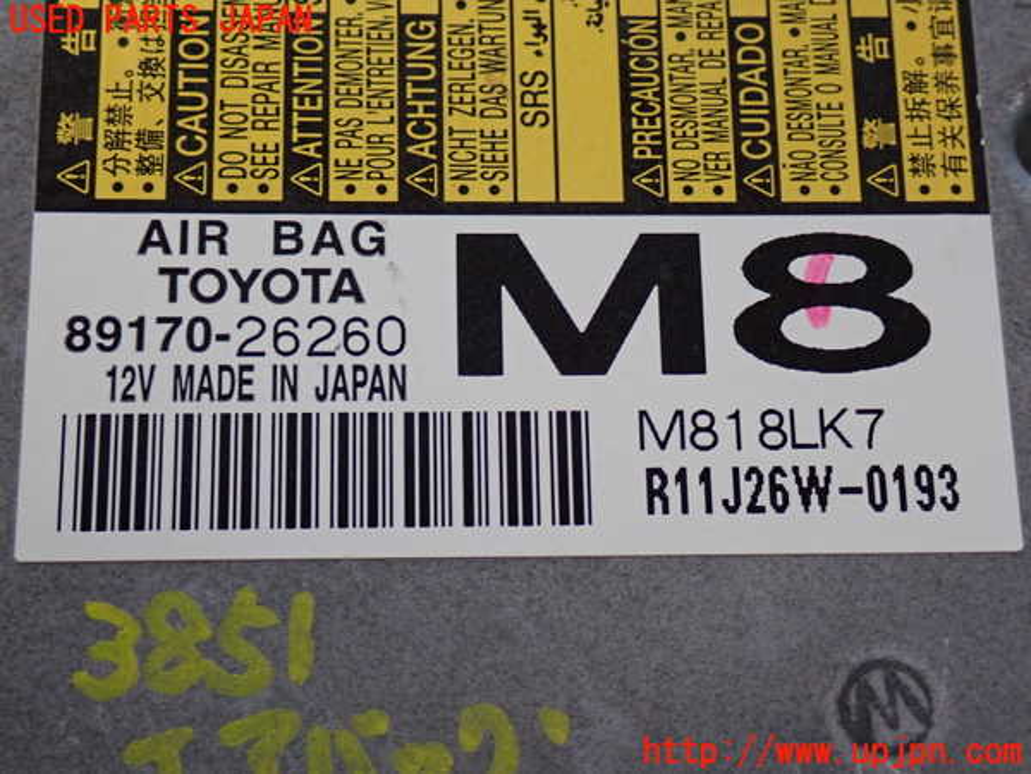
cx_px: 516
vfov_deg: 27.0
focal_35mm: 54
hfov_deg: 35.5
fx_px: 1608
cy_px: 387
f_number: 3.3
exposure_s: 1/50
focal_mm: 9.65
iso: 500
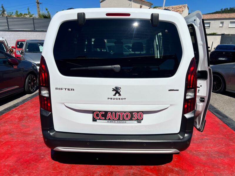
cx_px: 118
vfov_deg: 53.1
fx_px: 177
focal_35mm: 26
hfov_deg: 67.3
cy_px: 88
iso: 50
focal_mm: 5.7
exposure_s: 1/11364
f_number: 1.5
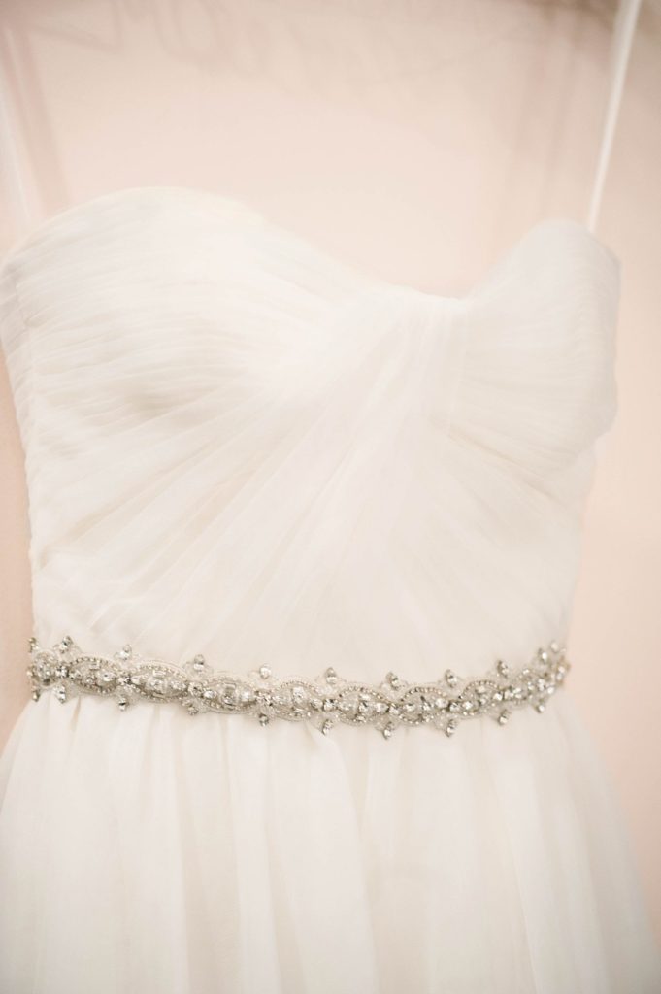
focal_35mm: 105
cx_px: 330
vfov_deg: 19.5
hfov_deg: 13.0
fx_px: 2897
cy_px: 497
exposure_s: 1/50
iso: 1600
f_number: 3
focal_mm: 105
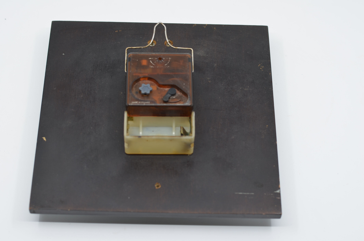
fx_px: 757
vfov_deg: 18.1
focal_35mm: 75
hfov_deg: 27.0
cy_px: 120
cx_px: 182
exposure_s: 1/80
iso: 100
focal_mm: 50
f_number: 4.5
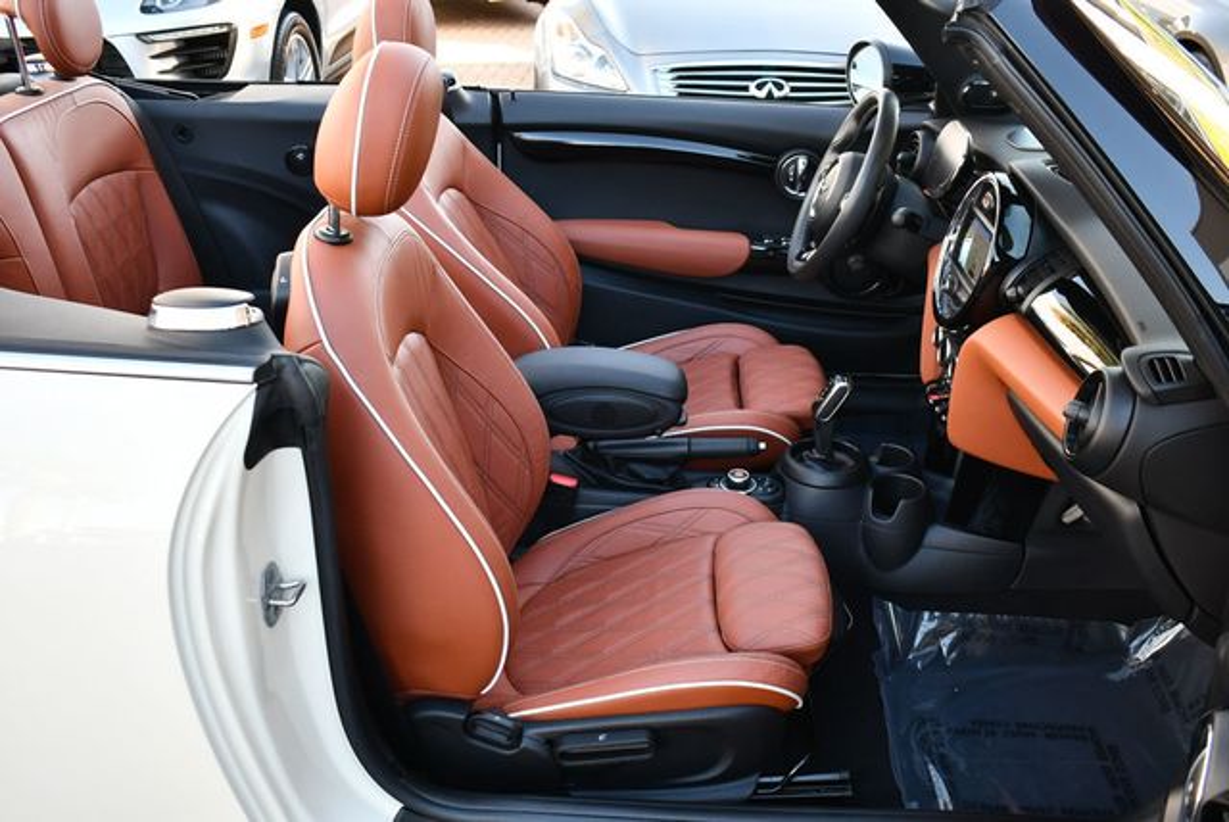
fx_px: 1230
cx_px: 614
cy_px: 411
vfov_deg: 36.9
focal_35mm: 36
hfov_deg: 53.1
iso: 500
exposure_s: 1/250
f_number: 3.5
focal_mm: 18
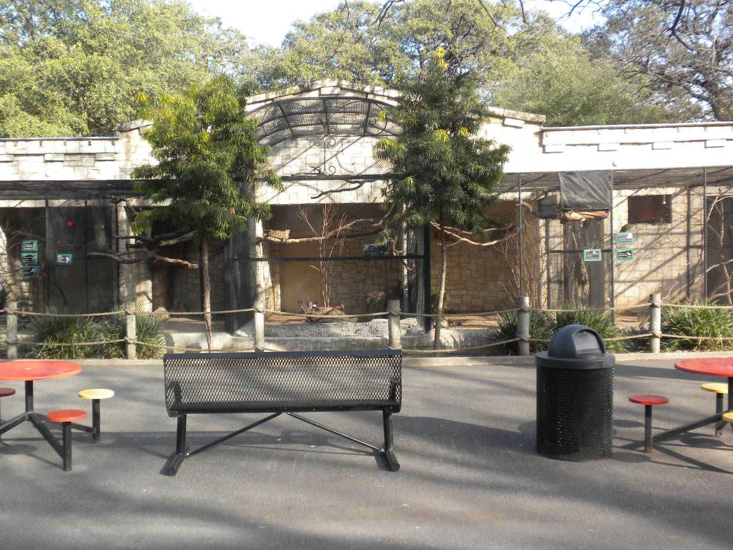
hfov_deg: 44.7
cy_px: 258
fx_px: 889
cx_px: 322
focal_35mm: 42
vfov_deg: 34.3
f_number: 3.5
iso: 64
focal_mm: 6.6
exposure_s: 1/135
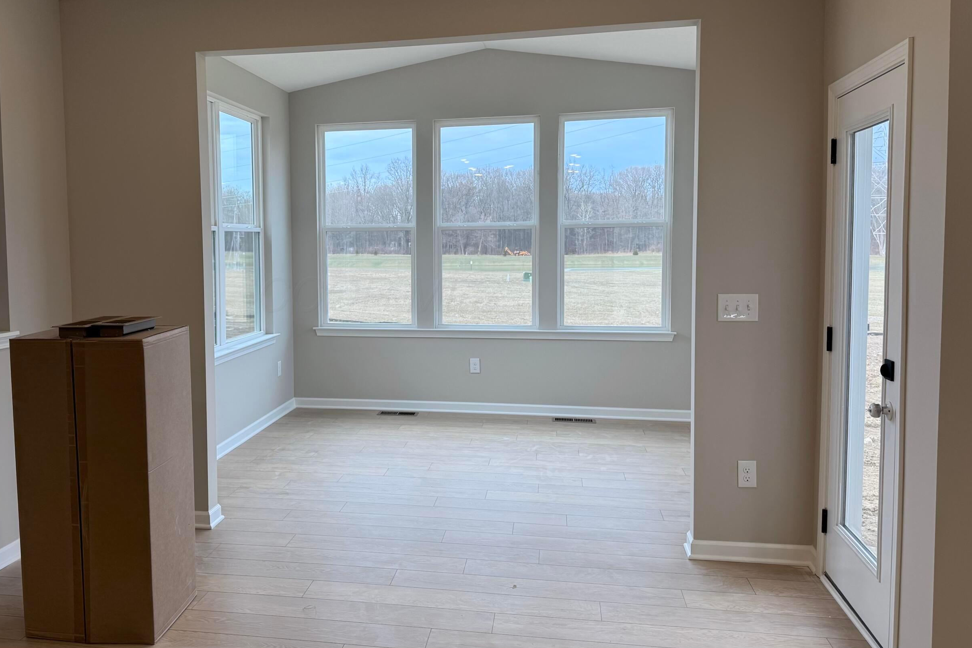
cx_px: 380
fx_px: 837
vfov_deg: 42.3
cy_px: 294
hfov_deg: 59.7
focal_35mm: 31
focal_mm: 6.76
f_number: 1.78
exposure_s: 1/177
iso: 64
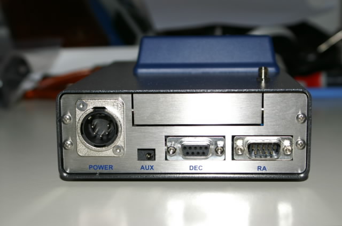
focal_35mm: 75
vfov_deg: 18.1
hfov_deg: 27.0
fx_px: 711
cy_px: 113
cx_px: 171
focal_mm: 50
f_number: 5.6
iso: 400
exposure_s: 1/100
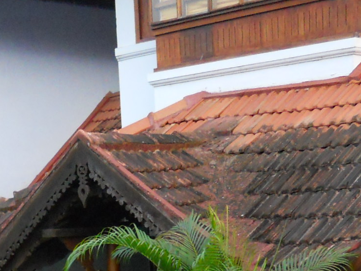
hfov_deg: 19.6
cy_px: 435
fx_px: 1033
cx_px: 70
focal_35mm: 99
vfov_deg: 13.8
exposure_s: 1/160
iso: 400
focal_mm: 5
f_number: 2.7
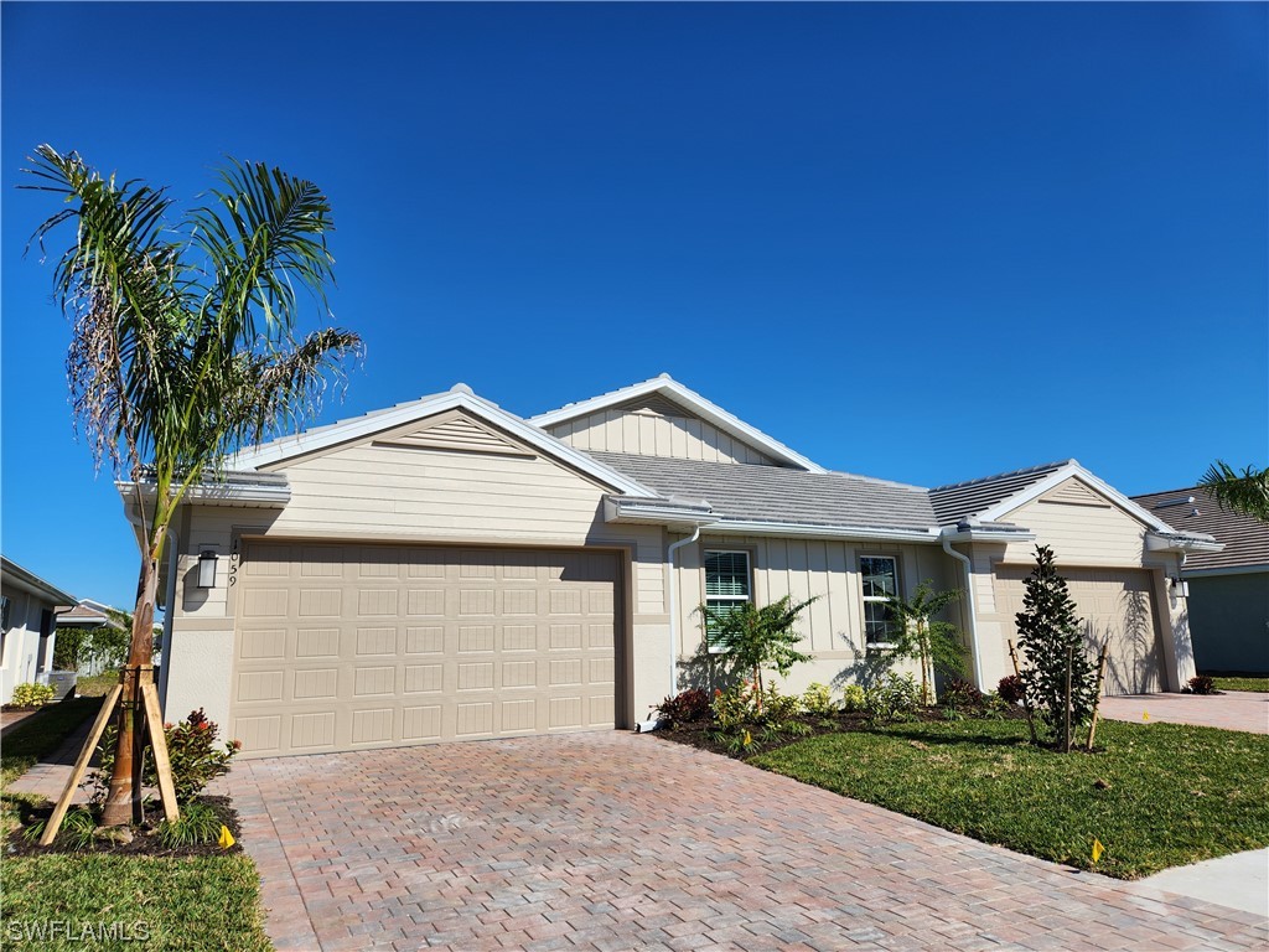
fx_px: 843
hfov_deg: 73.9
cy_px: 476
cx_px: 634
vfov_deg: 58.9
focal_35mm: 23
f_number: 1.8
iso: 20
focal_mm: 5.4
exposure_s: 1/2775
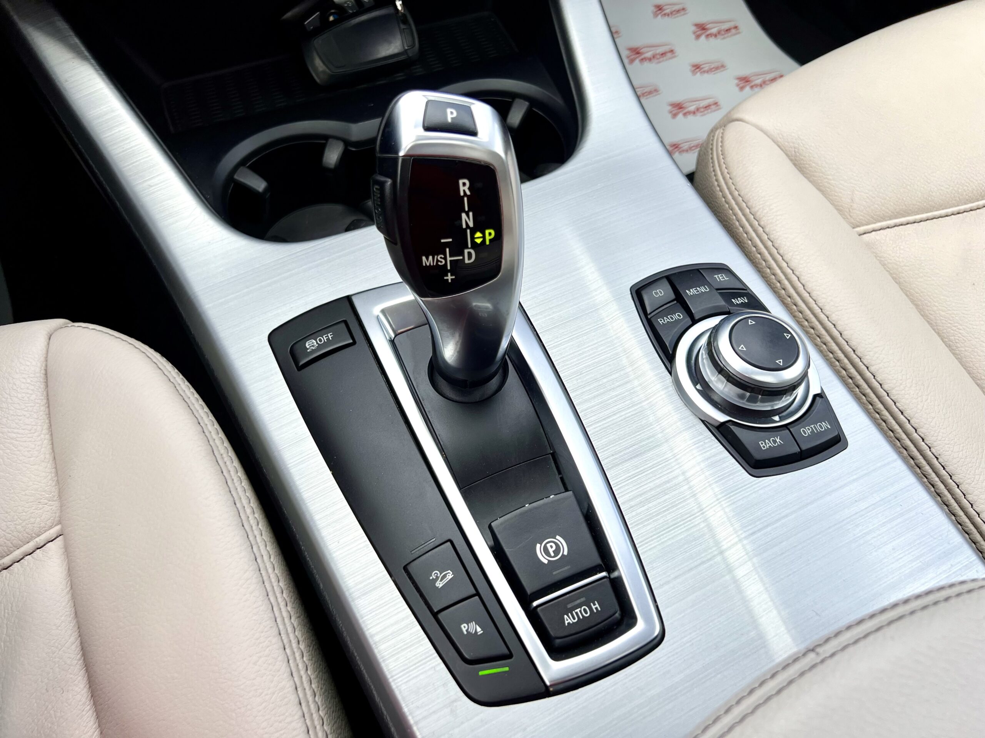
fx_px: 740
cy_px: 369
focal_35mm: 26
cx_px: 492
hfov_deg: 67.3
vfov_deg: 53.1
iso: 50
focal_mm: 5.7
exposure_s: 1/932
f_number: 1.5
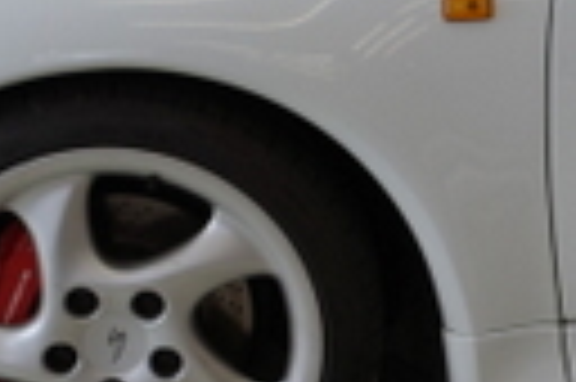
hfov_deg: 14.1
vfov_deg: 9.8
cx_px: 738
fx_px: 2237
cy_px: 191
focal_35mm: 140
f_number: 3.2
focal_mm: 18.3
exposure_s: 1/160
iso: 200
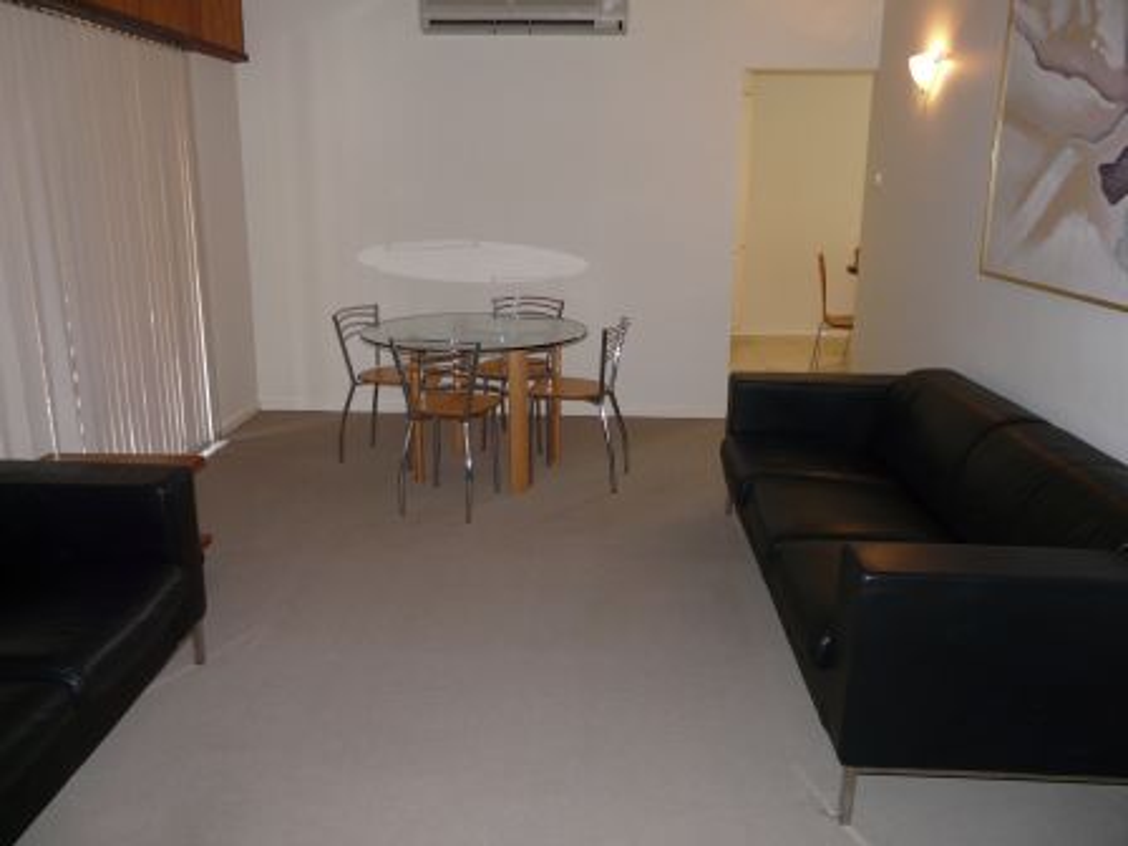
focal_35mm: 28
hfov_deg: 63.4
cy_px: 423
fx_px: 912
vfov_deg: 49.7
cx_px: 564
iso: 100
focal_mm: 4.6
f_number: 2.8
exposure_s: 1/30
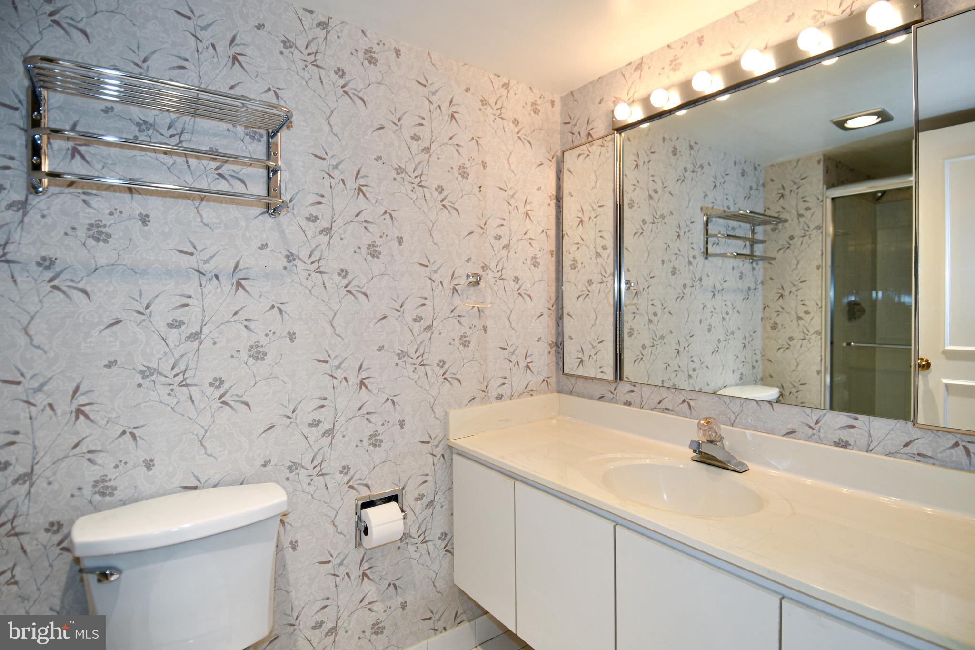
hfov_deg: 90.0
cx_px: 488
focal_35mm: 18
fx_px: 487
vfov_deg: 67.4
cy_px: 325
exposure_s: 1/60
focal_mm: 12
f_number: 4
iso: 200
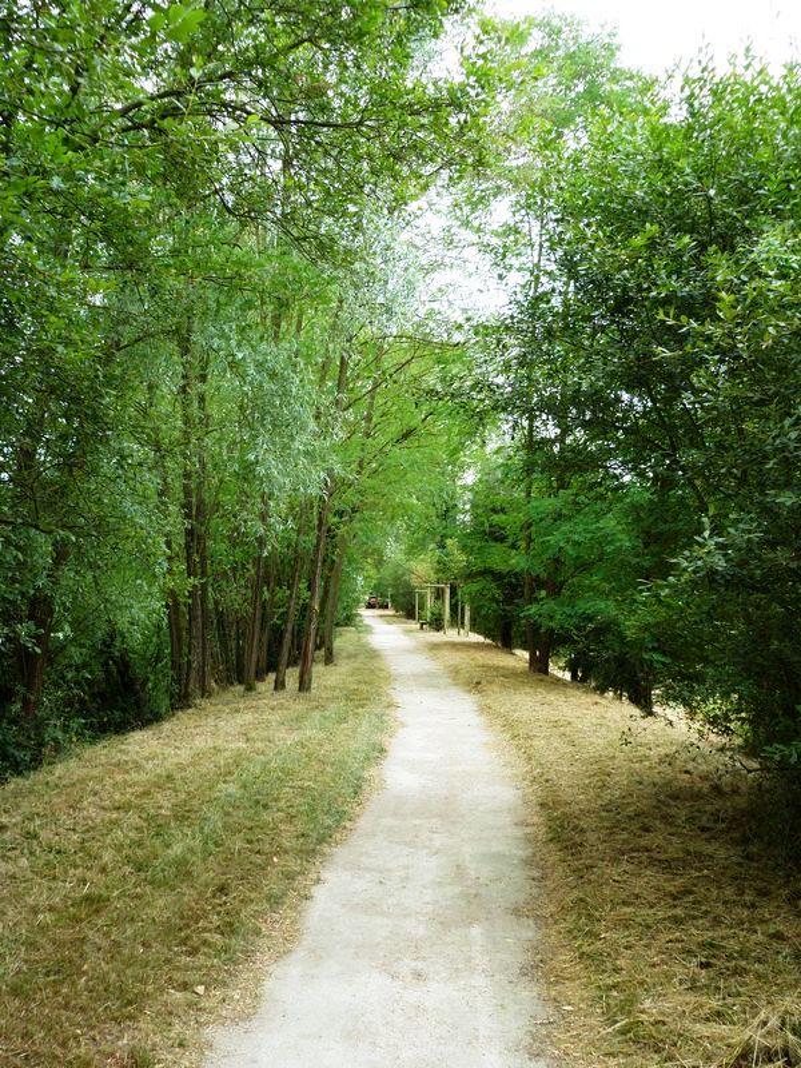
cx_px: 400
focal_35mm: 38
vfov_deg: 49.0
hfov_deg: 37.7
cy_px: 534
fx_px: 1172
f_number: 3.1
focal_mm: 6.8
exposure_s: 1/125
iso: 80
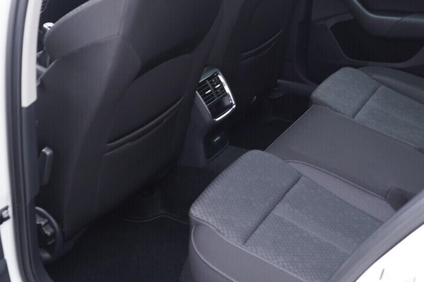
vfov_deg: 26.3
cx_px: 264
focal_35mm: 51
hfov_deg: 38.6
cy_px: 84
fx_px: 601
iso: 320
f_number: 2.8
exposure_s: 1/40
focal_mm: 24
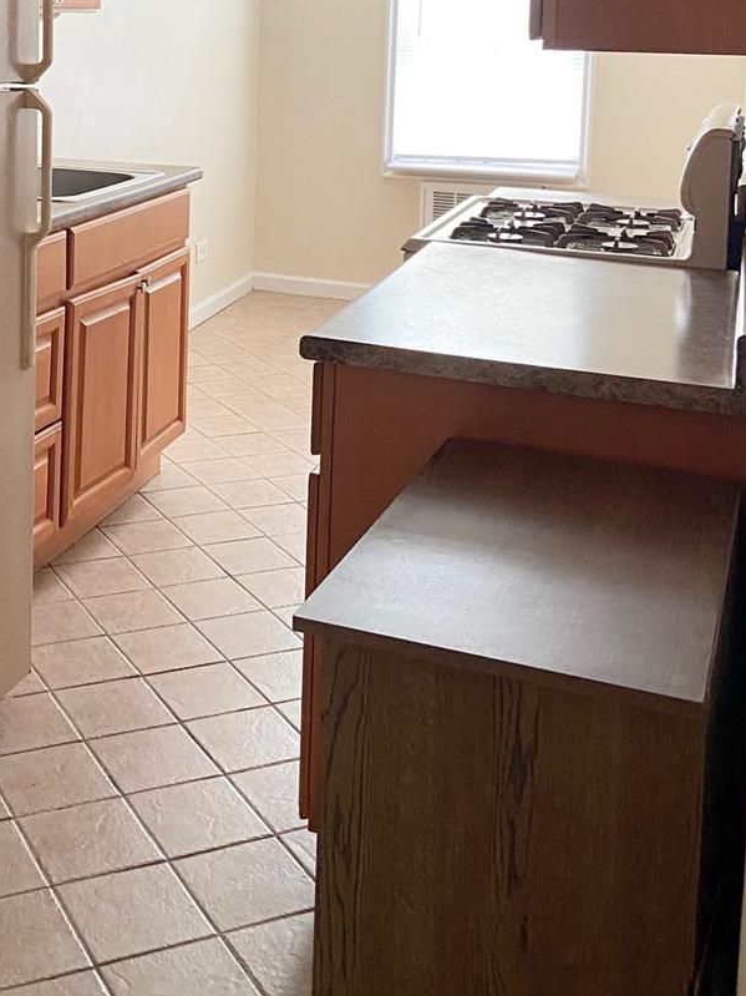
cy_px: 156
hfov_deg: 28.6
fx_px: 1437
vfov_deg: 36.5
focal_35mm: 50
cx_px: 174
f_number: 1.8
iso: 160
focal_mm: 4.25
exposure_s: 1/60
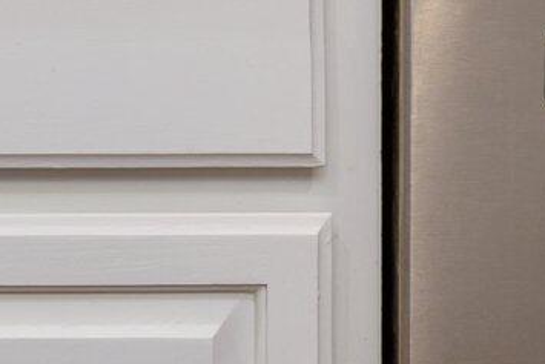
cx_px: -319
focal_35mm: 173
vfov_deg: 7.3
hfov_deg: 11.3
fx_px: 2620
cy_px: -602
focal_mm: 30
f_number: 9
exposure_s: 1/3
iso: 320
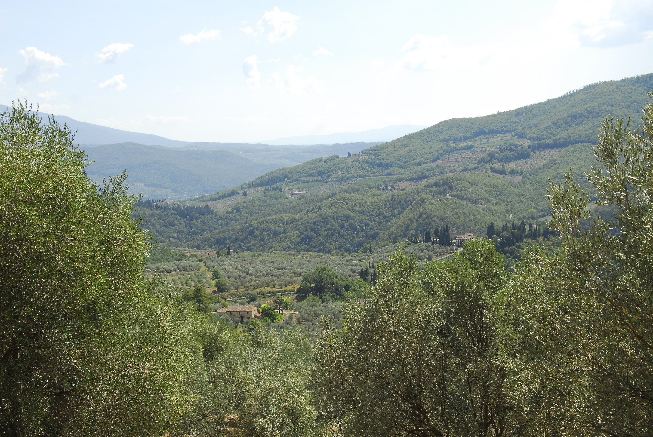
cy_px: 218
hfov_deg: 37.8
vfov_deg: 25.8
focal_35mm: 52
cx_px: 326
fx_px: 953
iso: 100
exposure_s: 1/160
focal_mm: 35
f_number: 8
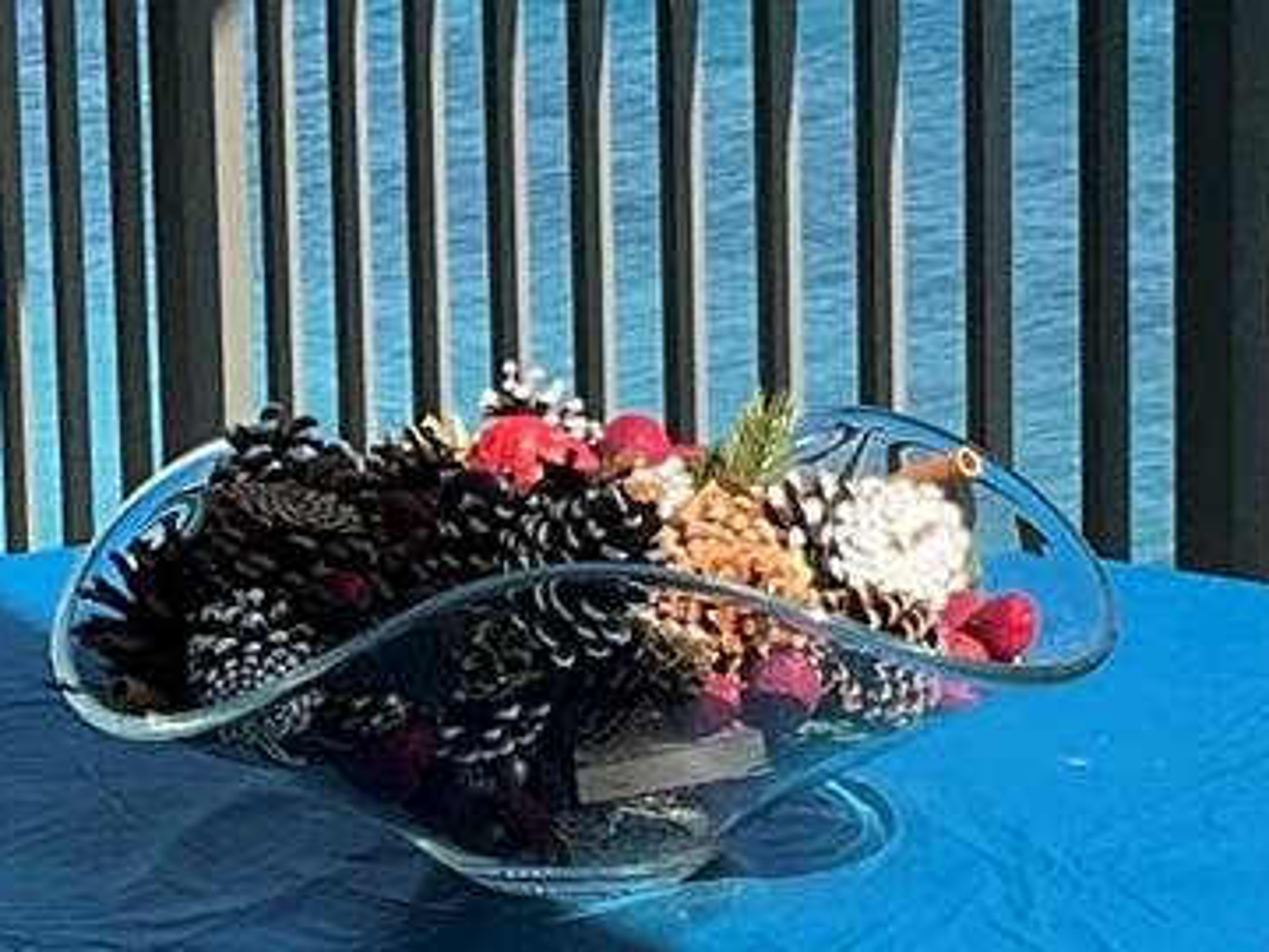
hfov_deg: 11.8
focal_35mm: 165
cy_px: 335
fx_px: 6049
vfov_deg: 9.0
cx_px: -183
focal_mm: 3
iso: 25
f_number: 1.8
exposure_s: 1/1490
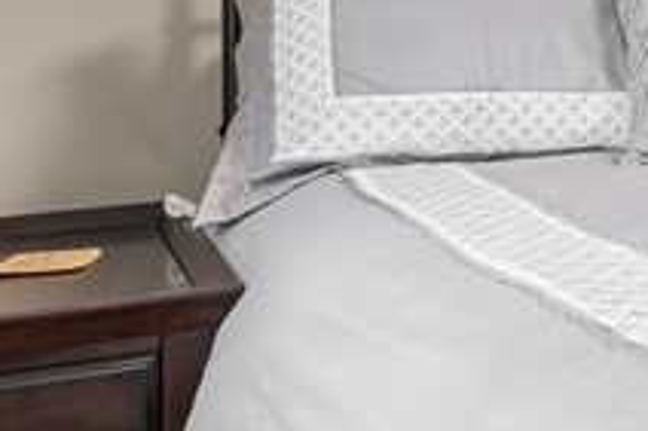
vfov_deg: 16.0
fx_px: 1475
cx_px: 1048
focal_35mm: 82
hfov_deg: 20.2
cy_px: -73
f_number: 8
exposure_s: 1/2
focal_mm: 16
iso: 400
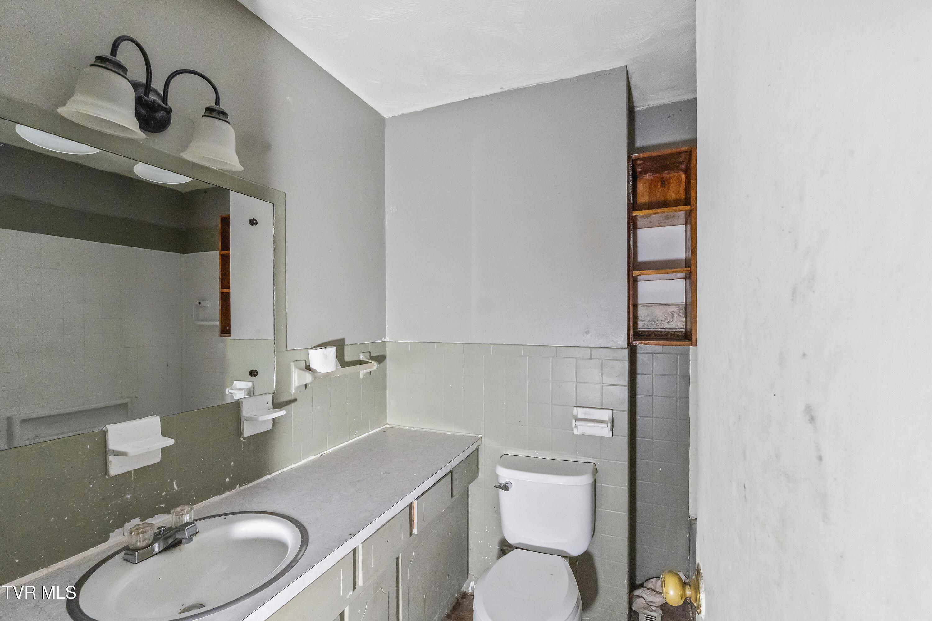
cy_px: 310
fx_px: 388
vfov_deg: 77.3
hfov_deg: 100.4
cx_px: 466
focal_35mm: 15
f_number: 9
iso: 800
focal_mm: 10
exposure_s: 1/15
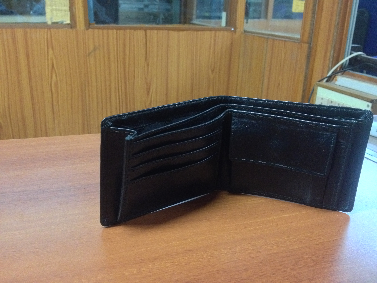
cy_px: 142
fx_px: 381
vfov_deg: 40.7
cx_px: 188
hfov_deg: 52.6
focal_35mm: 35
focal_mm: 4.28
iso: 800
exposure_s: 1/17
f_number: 2.4
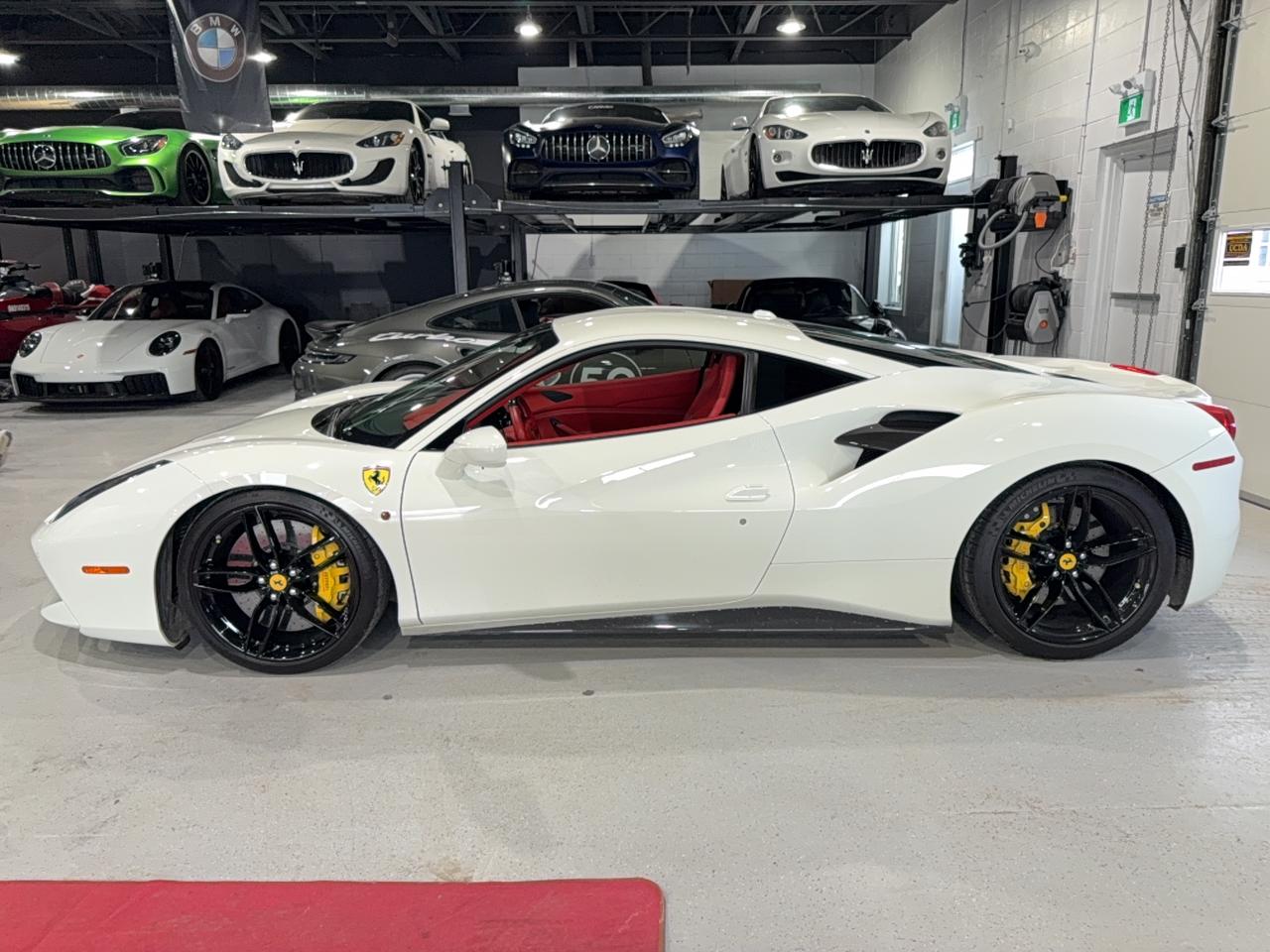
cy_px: 476
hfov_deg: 71.6
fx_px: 881
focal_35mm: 24
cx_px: 635
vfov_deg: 56.8
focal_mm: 6.76
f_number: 1.78
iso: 50
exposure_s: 1/83
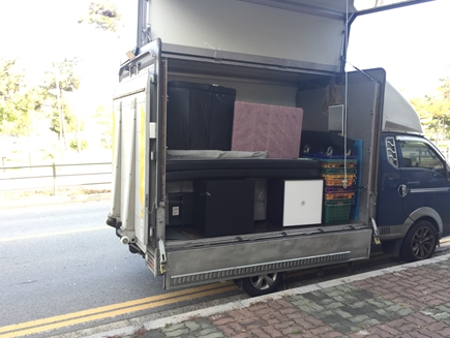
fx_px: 390
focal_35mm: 30
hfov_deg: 59.9
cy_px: 168
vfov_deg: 46.9
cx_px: 221
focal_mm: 4.15
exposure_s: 1/120
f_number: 2.2
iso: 32
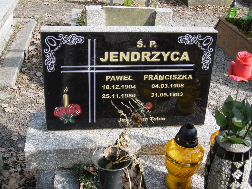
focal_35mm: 57
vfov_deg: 25.7
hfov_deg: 33.8
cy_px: 93
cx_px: 139
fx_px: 415
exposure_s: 1/250
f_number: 4
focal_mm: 9.2
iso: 100
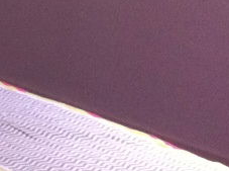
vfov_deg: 7.3
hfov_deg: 9.5
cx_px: -169
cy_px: -16
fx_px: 1320
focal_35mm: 200
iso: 160
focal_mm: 3.85
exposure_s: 1/17
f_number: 2.8
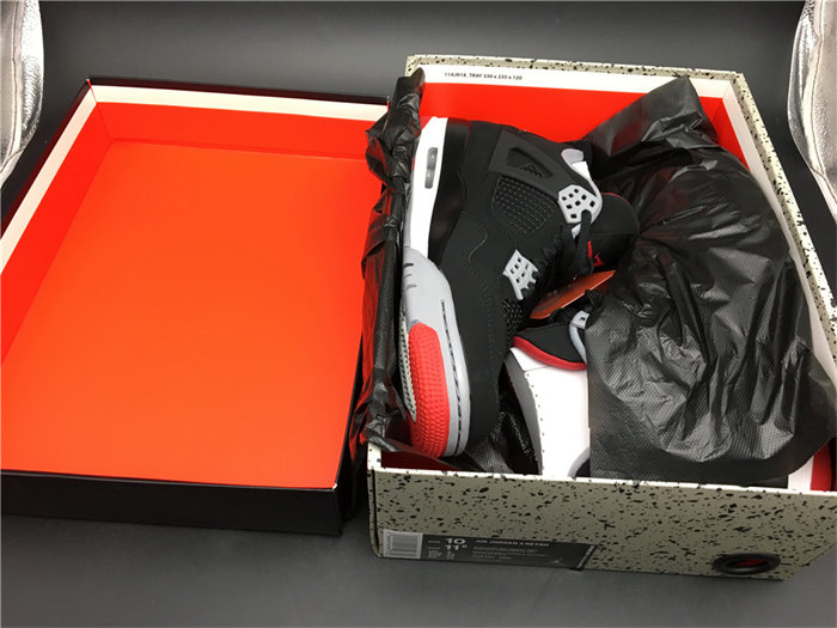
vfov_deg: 48.2
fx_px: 701
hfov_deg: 61.7
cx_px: 418
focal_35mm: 29
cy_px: 314
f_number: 2.2
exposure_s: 1/33
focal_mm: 4.15
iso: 50
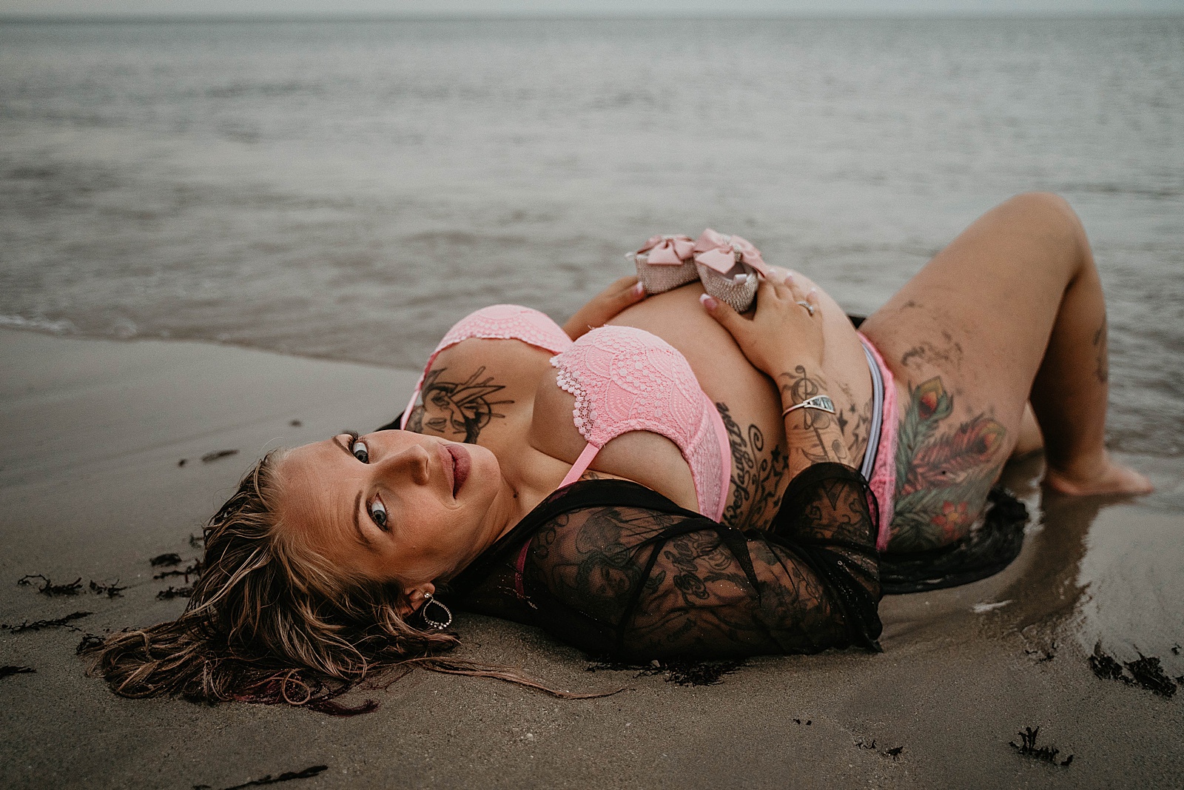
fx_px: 1085
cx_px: 592
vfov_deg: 40.0
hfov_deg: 57.2
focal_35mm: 33
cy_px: 395
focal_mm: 33
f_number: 2.8
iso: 1250
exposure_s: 1/200
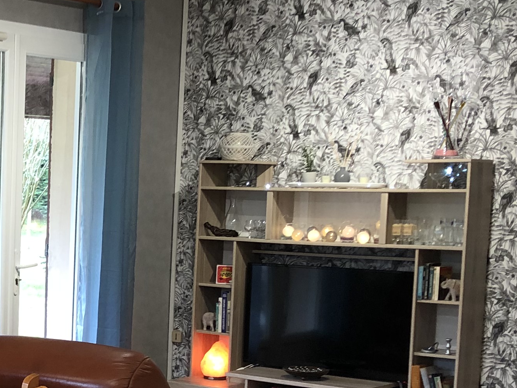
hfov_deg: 21.7
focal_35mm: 85
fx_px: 1269
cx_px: -59
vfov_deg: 17.1
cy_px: 357
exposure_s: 1/17
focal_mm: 3.99
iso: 40
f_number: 1.8
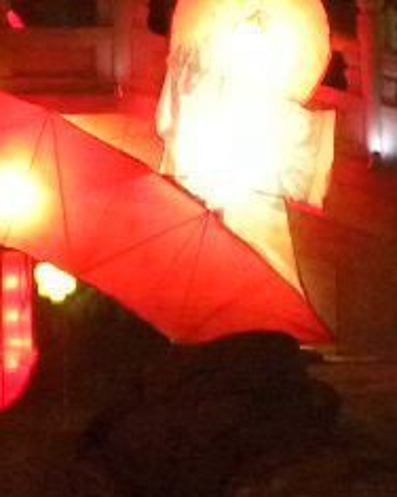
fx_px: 5067
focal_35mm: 345
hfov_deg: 4.5
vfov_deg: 5.6
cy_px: 152
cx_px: 367
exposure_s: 1/4.1
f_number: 3.5
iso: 400
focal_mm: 9.2
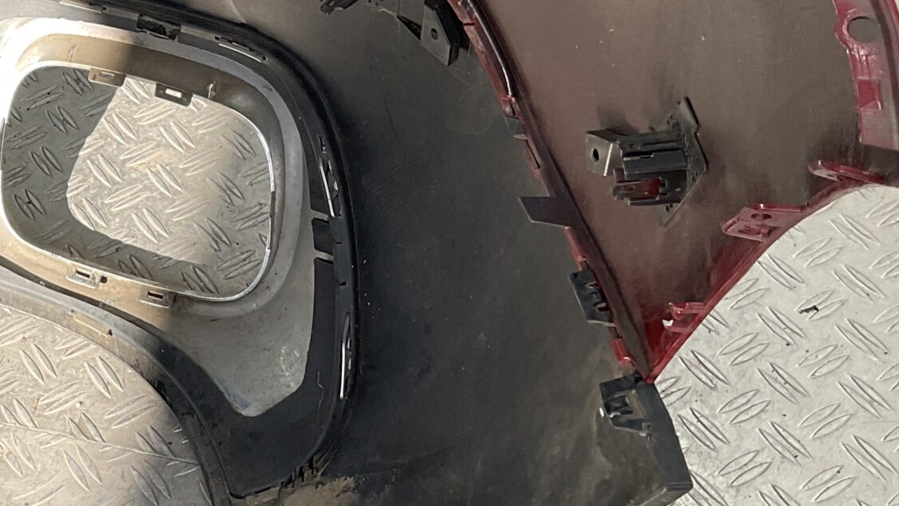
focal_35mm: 72
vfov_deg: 16.3
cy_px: -55
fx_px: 1717
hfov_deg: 27.4
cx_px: -26
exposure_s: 1/157
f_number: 1.8
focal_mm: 3
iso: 16
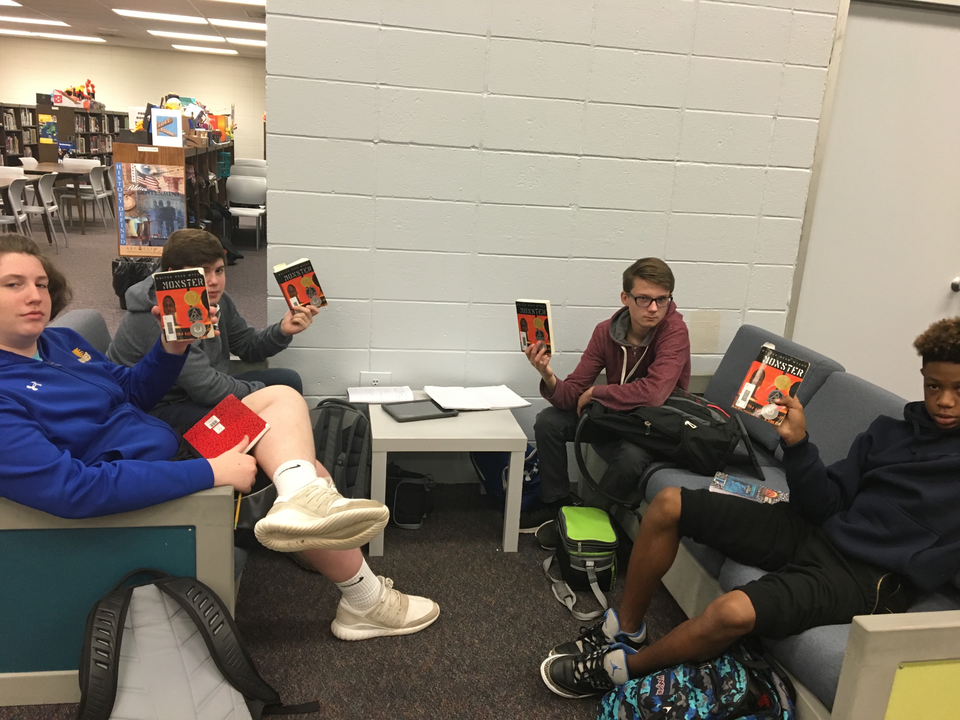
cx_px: 480
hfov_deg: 61.7
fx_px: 804
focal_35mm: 29
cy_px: 360
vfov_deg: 48.2
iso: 125
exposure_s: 1/30
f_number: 2.2
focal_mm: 4.15
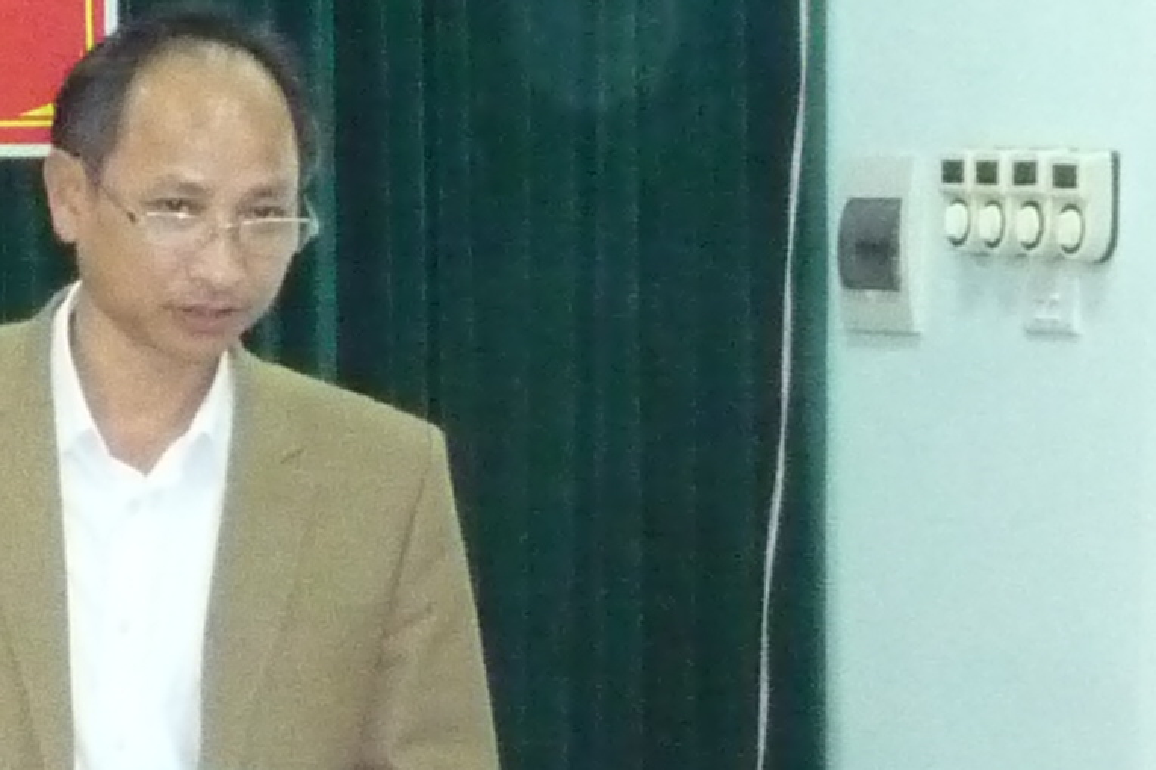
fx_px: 4783
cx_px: -968
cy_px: 434
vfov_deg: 9.2
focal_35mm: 149
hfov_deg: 12.5
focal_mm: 5.2
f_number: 3.3
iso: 800
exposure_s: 1/30
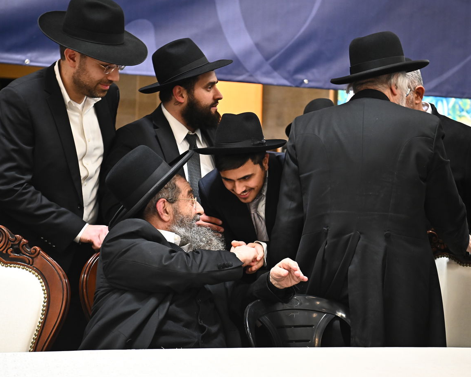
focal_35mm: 80
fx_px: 1115
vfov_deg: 19.2
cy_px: 187
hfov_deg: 23.8
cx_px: 253
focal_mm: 70
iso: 3200
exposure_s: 1/200
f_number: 4
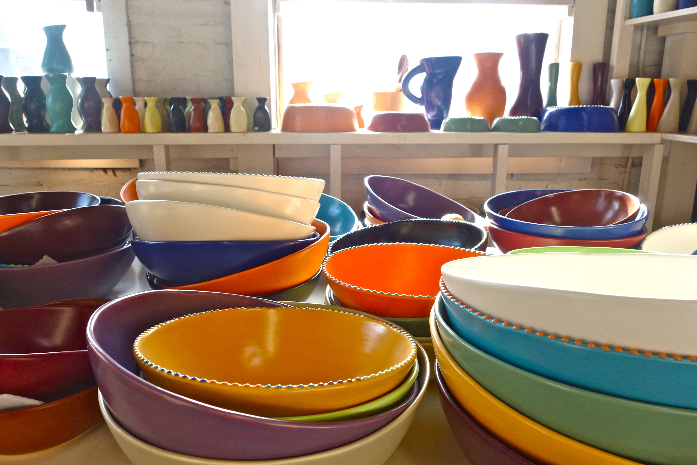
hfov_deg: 65.5
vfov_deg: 46.4
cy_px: 232
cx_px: 348
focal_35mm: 28
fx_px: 542
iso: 125
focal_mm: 10.4
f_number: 5.6
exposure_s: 1/50
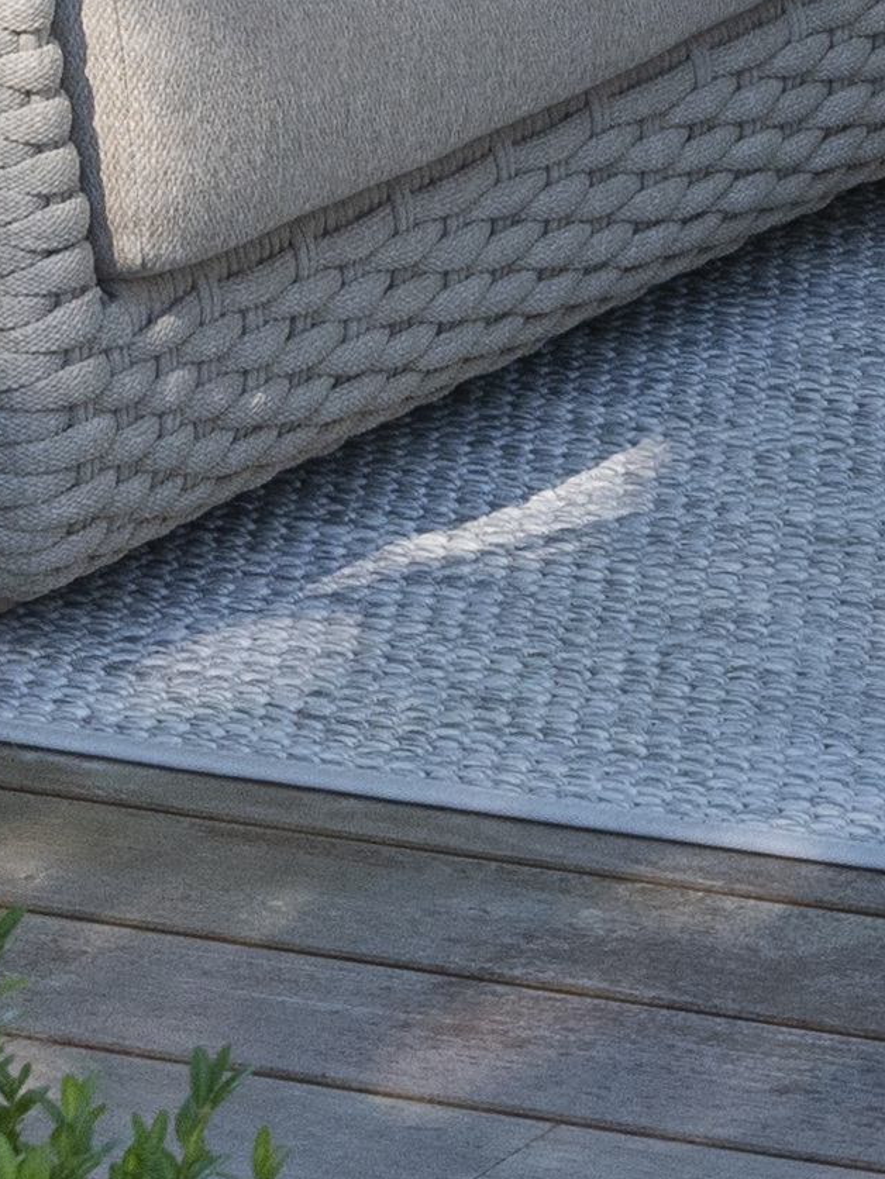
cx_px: 2185
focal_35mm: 273
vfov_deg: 7.1
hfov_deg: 5.3
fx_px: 9304
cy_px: -869
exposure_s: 1/320
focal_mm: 40
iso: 320
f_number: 9
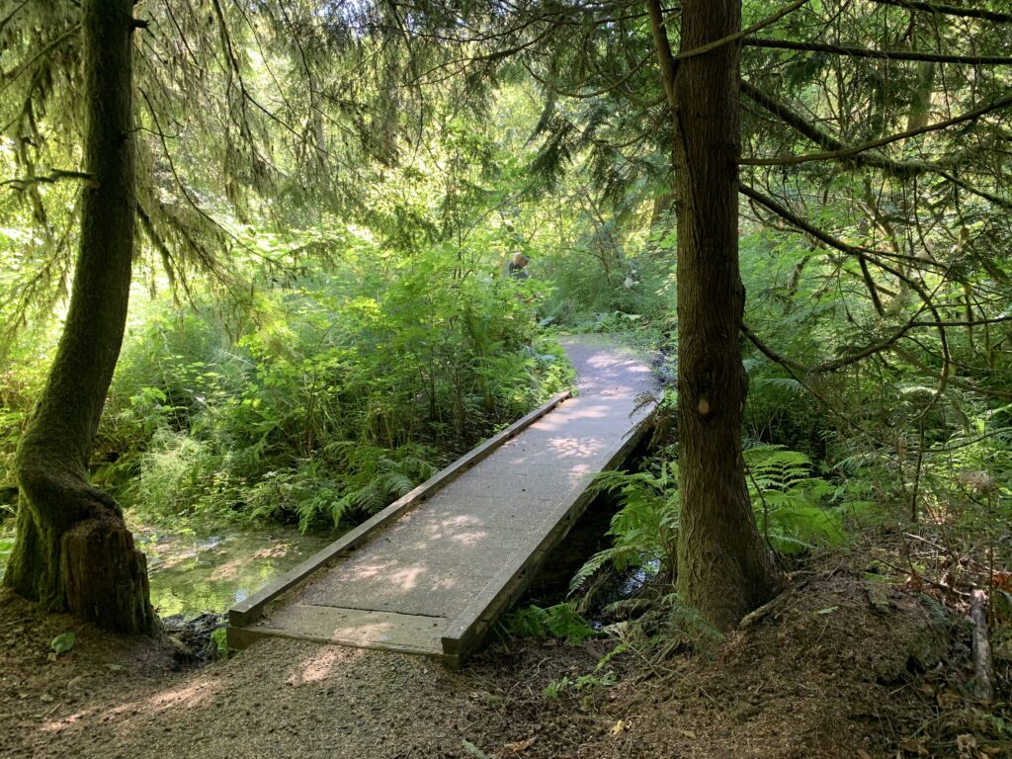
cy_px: 380
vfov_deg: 53.1
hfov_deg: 67.3
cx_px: 506
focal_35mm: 26
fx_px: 760
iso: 100
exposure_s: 1/91
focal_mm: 4.25
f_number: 1.8
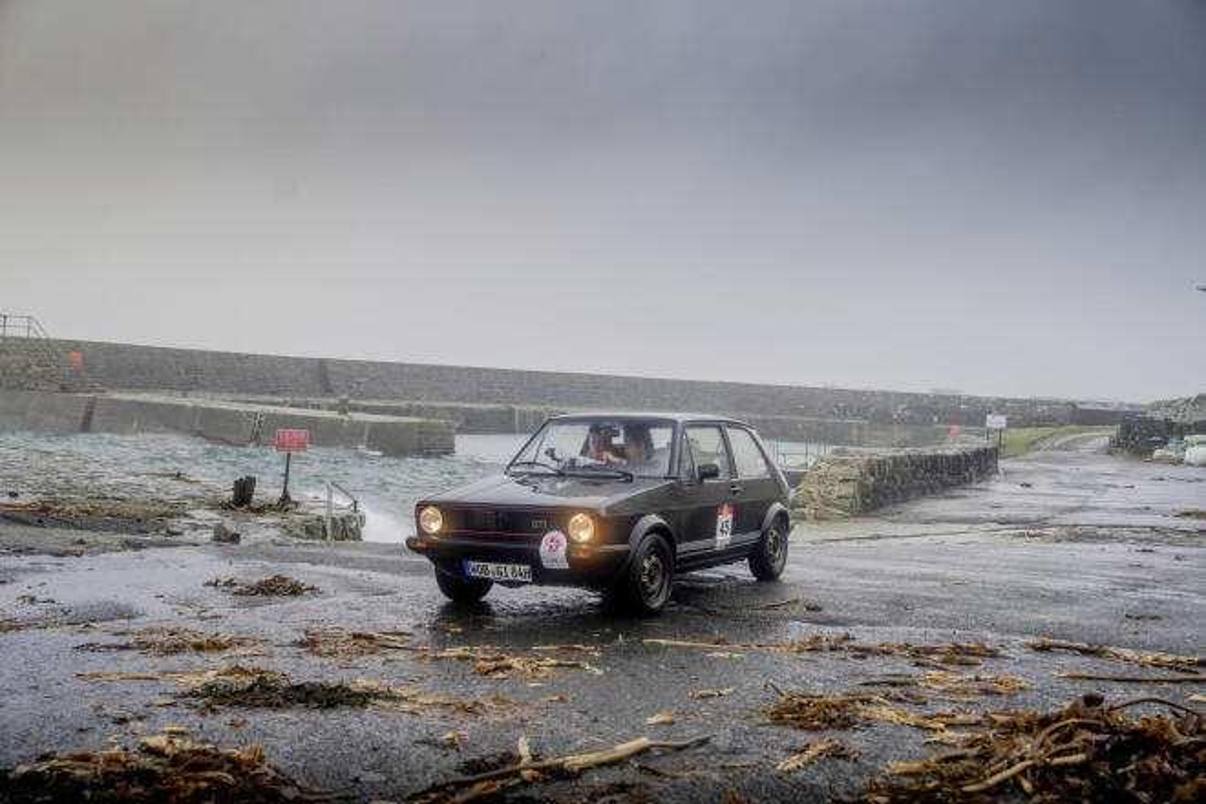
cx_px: 603
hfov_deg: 48.5
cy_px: 402
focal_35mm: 40
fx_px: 1340
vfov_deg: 33.4
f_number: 4.5
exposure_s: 1/13
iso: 100
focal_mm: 40
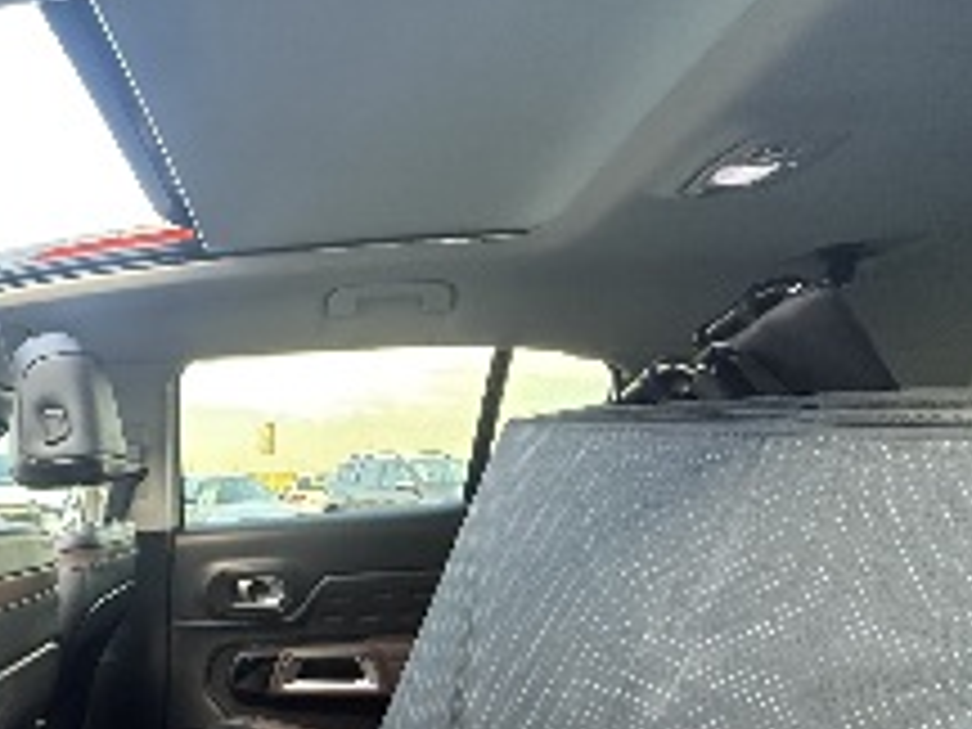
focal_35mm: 27
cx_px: 238
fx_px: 758
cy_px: 688
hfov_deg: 61.5
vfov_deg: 45.3
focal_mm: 2.22
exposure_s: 1/60
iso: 640
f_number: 2.2
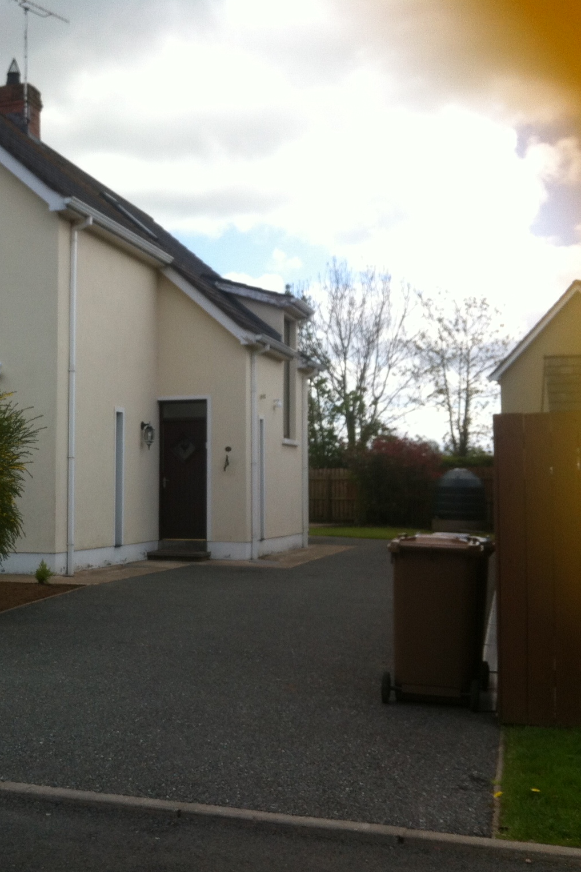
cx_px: 44
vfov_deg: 40.3
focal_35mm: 49
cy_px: 435
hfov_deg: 26.5
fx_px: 1186
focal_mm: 3.85
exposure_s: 1/815
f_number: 2.8
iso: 80
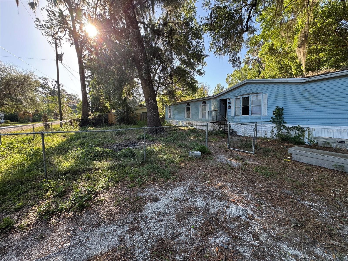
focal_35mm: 14
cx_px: 174
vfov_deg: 85.7
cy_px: 130
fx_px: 141
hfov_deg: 102.1
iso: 40
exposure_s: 1/208
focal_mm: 2.22
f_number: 2.2
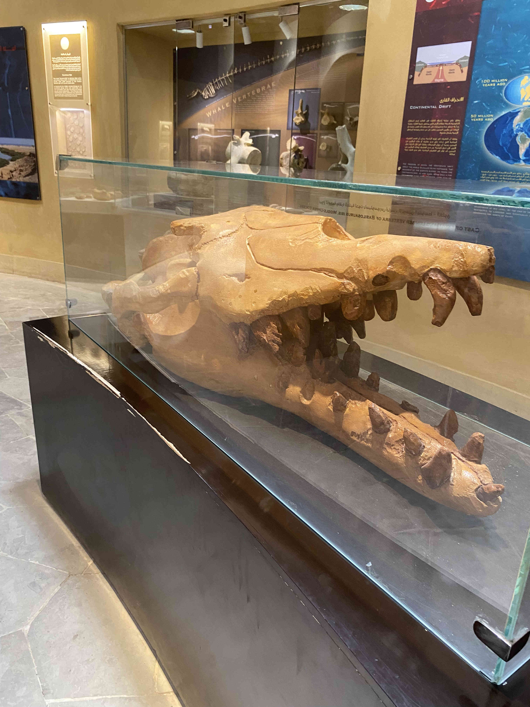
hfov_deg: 53.1
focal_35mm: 26
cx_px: 265
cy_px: 354
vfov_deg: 67.3
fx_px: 531
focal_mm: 4.25
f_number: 1.8
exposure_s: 1/60
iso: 250
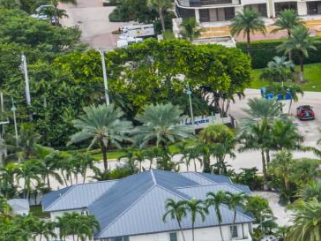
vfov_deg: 6.7
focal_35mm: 222
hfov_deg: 7.4
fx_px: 2059
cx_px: 1079
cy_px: 189
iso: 100
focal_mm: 14.45
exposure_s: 1/80
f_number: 5
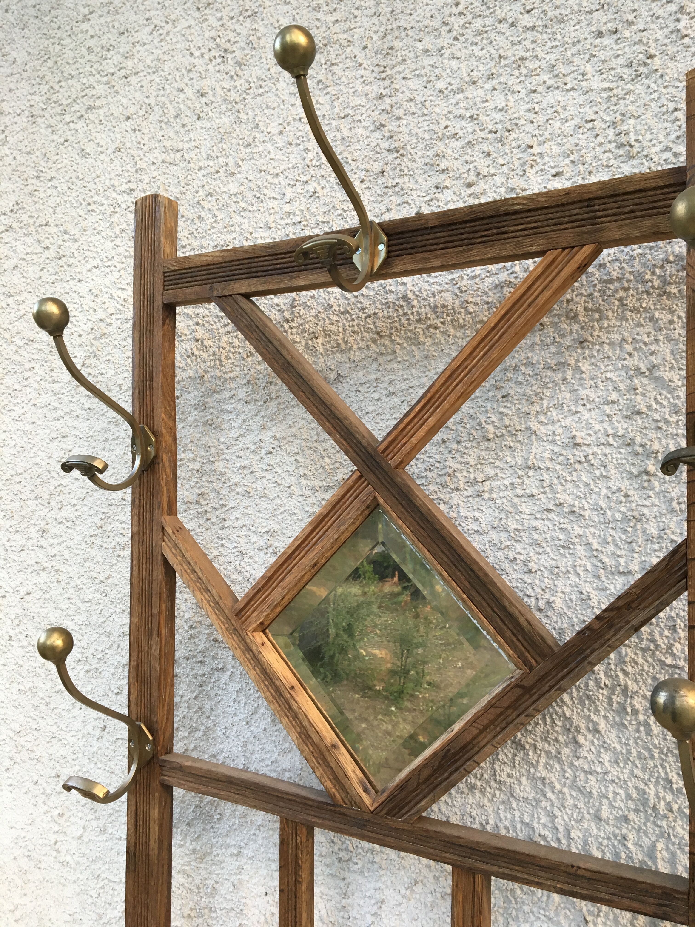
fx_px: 776
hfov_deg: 48.2
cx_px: 348
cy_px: 464
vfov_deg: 61.7
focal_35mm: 29
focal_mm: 4.15
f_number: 2.2
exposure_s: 1/33
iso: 40
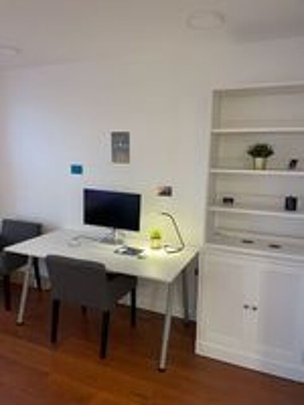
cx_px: 152
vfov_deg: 67.3
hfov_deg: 53.1
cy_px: 202
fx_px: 304
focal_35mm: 26
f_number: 1.6
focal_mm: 4.2
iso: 200
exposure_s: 1/50
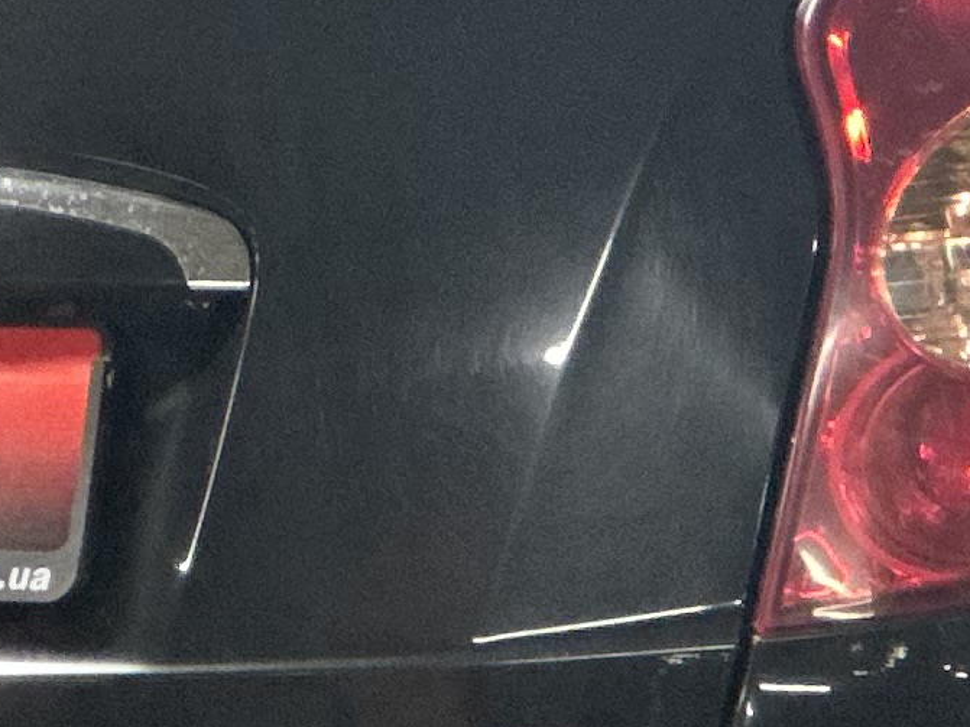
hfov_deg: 4.3
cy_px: 431
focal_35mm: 463
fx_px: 12972
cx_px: 973
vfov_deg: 3.2
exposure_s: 1/20
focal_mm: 9
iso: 400
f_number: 2.8
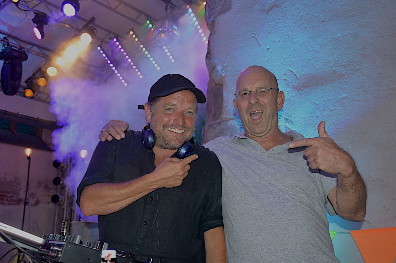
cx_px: 198
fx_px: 462
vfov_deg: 31.8
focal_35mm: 42
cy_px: 132
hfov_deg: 46.4
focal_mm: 28
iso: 800
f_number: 4
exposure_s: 1/30
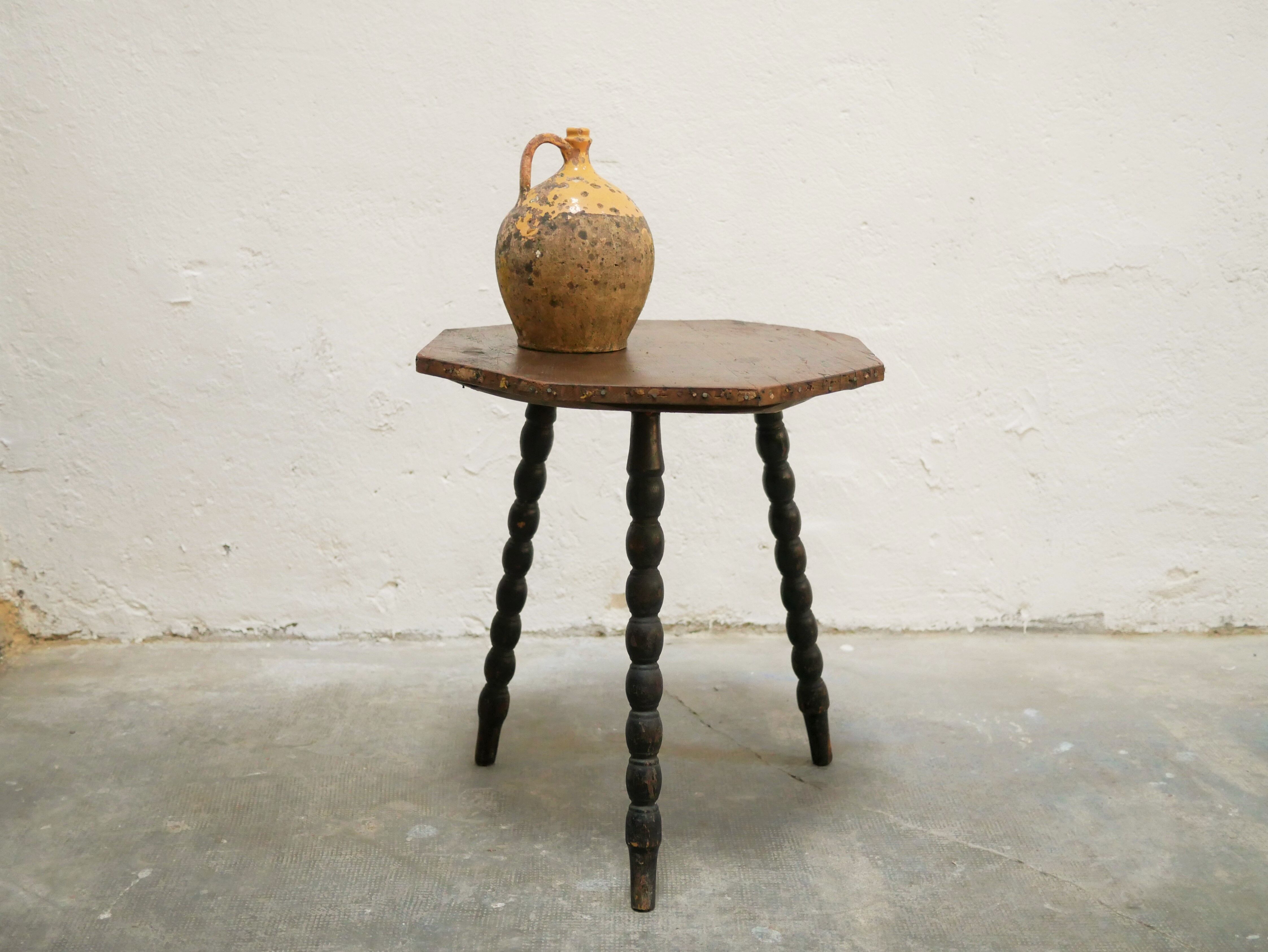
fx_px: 1466
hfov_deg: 46.8
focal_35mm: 40
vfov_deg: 36.0
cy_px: 476
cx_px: 634
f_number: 1.7
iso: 1600
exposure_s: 1/60
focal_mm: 20
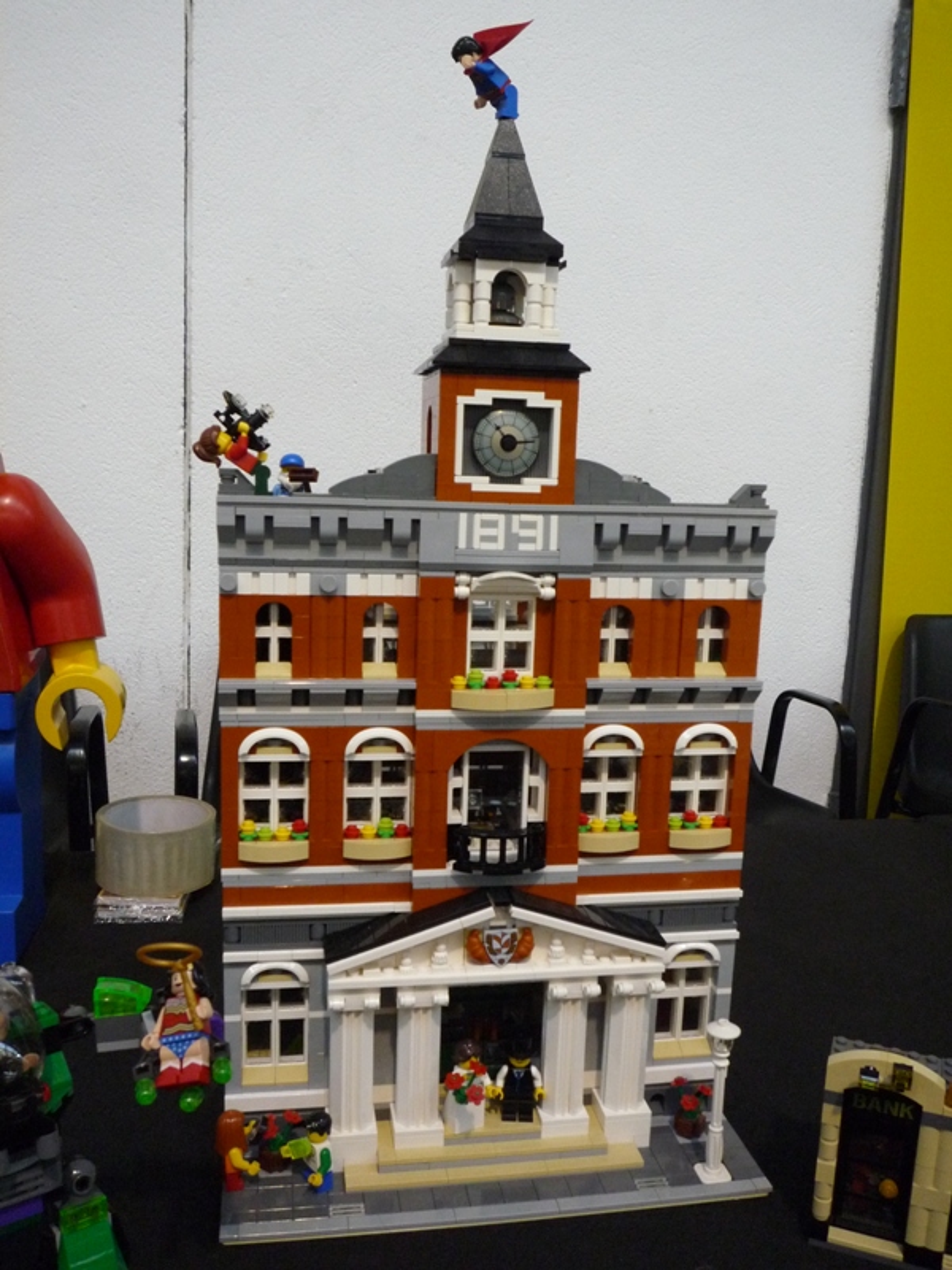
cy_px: 635
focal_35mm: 30
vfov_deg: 60.0
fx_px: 1100
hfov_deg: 46.8
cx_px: 476
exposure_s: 1/30
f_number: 3.4
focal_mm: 5.3
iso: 400
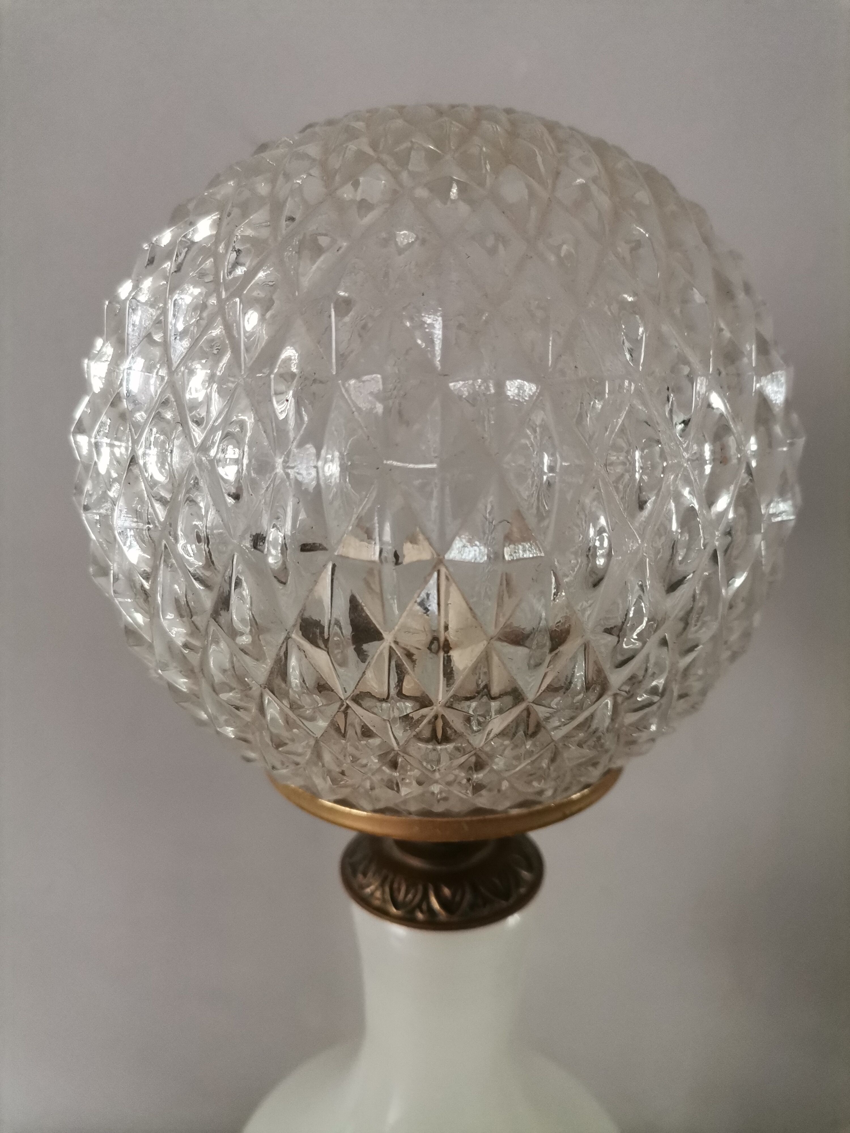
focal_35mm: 26
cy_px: 566
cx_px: 425
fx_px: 851
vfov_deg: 67.3
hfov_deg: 53.1
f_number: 1.8
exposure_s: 1/50
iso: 320
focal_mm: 4.75
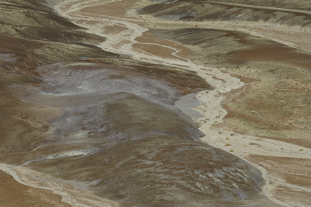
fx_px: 1123
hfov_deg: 15.8
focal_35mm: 130
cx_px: 121
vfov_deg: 10.5
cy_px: 88
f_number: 18
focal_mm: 62
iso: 50
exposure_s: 1/100
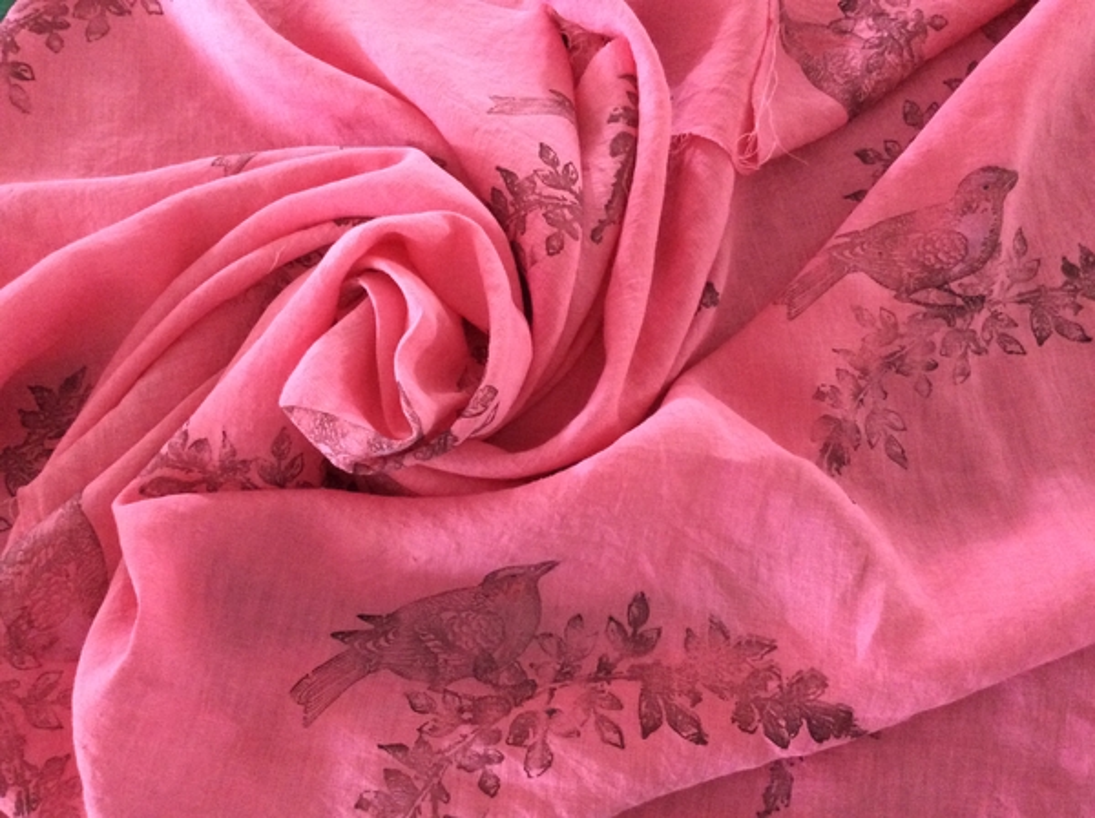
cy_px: 409
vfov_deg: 44.0
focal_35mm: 32
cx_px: 548
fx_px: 1011
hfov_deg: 56.9
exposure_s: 1/15
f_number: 2.4
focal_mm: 3.3
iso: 320
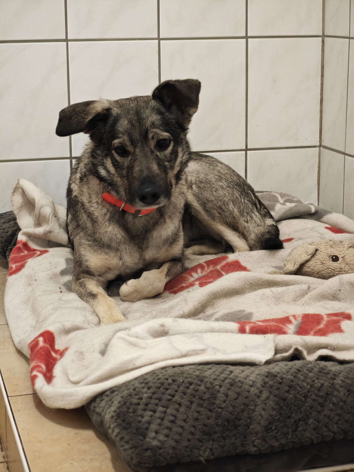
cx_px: 177
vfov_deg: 26.0
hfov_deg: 19.6
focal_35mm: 75
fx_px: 1023
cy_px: 236
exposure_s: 1/50
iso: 1600
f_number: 1.8
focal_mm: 12.28
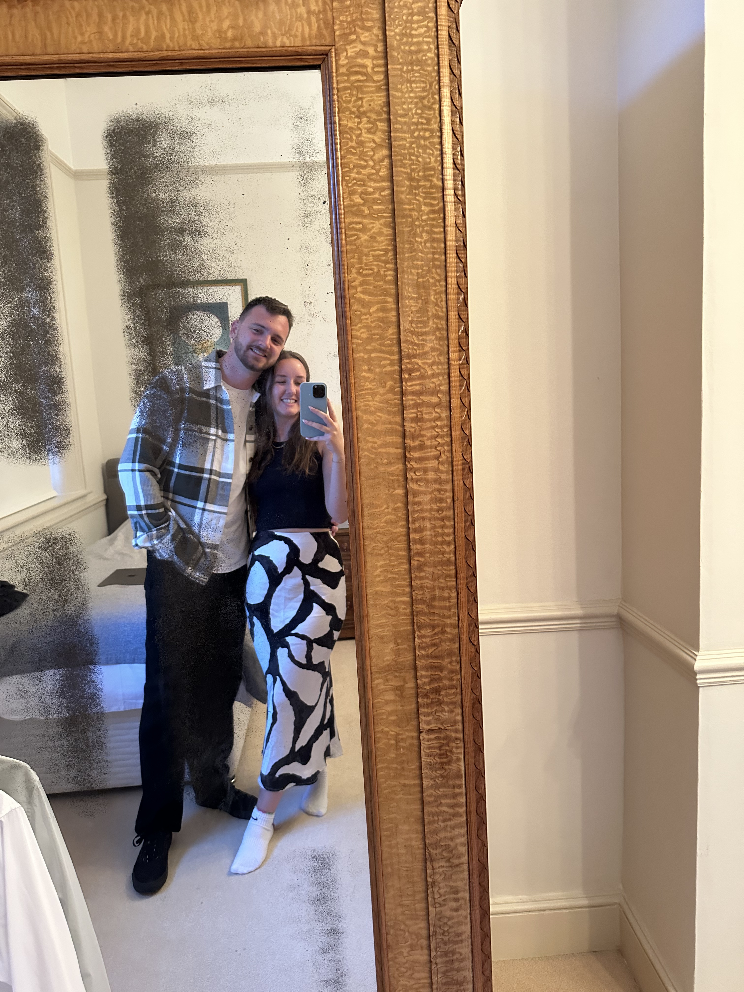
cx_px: 372
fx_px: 688
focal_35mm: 24
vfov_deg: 71.6
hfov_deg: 56.8
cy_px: 496
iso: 640
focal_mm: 6.86
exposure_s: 1/50
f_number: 1.78
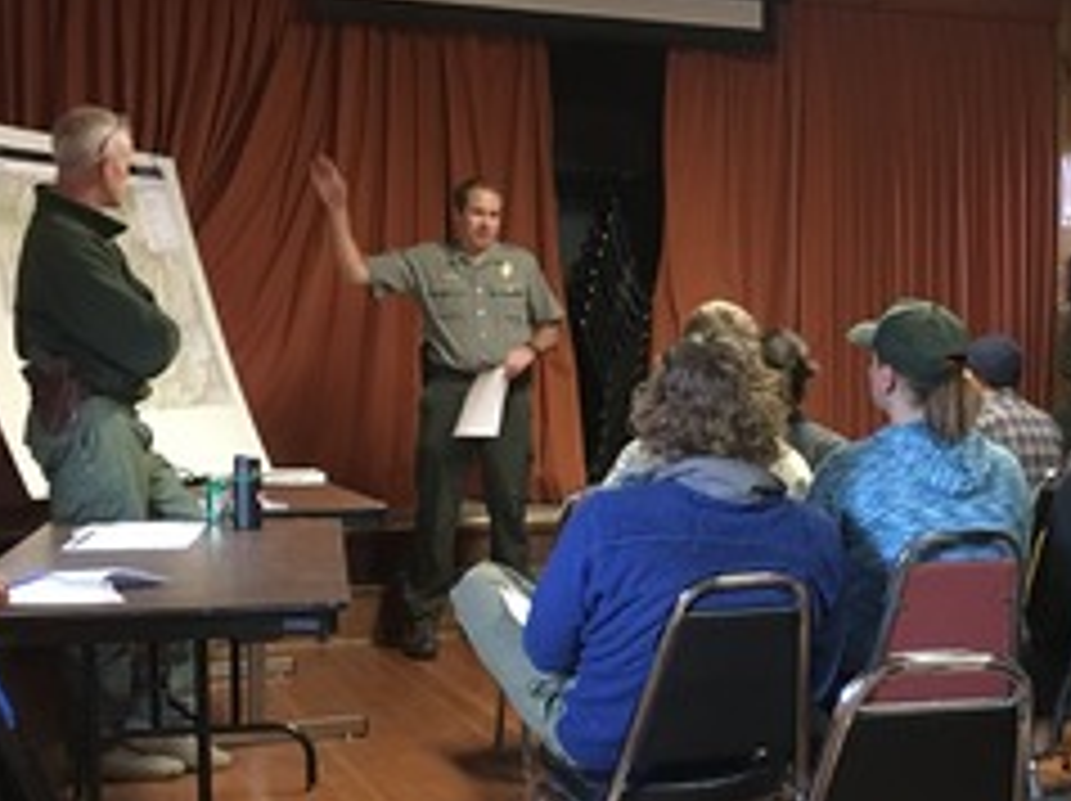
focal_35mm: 61
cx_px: 882
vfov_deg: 23.9
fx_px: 1885
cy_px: 506
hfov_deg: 30.8
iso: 200
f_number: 2.2
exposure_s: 1/17
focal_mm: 4.15
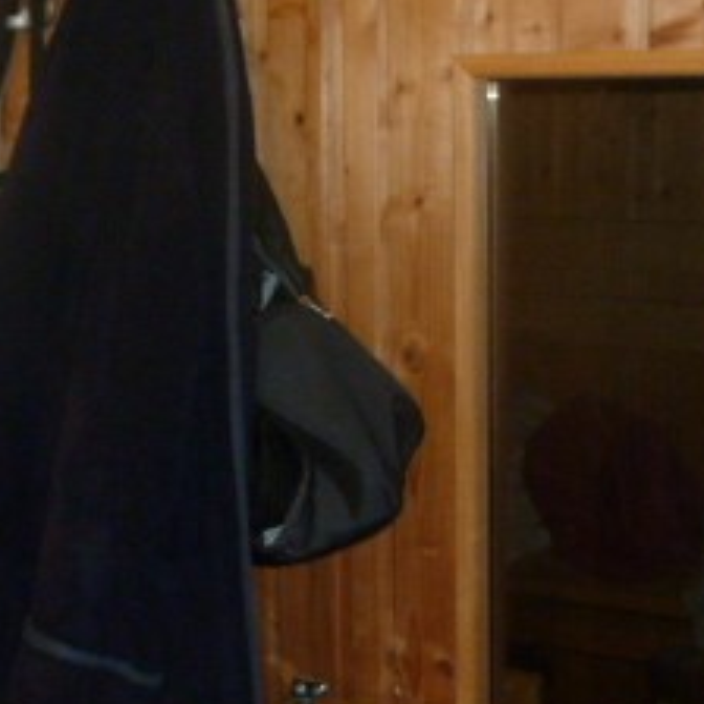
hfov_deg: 27.2
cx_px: 449
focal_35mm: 63
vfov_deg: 27.3
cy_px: 346
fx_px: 1450
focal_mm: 4.1
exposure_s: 1/30
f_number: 3.3
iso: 400
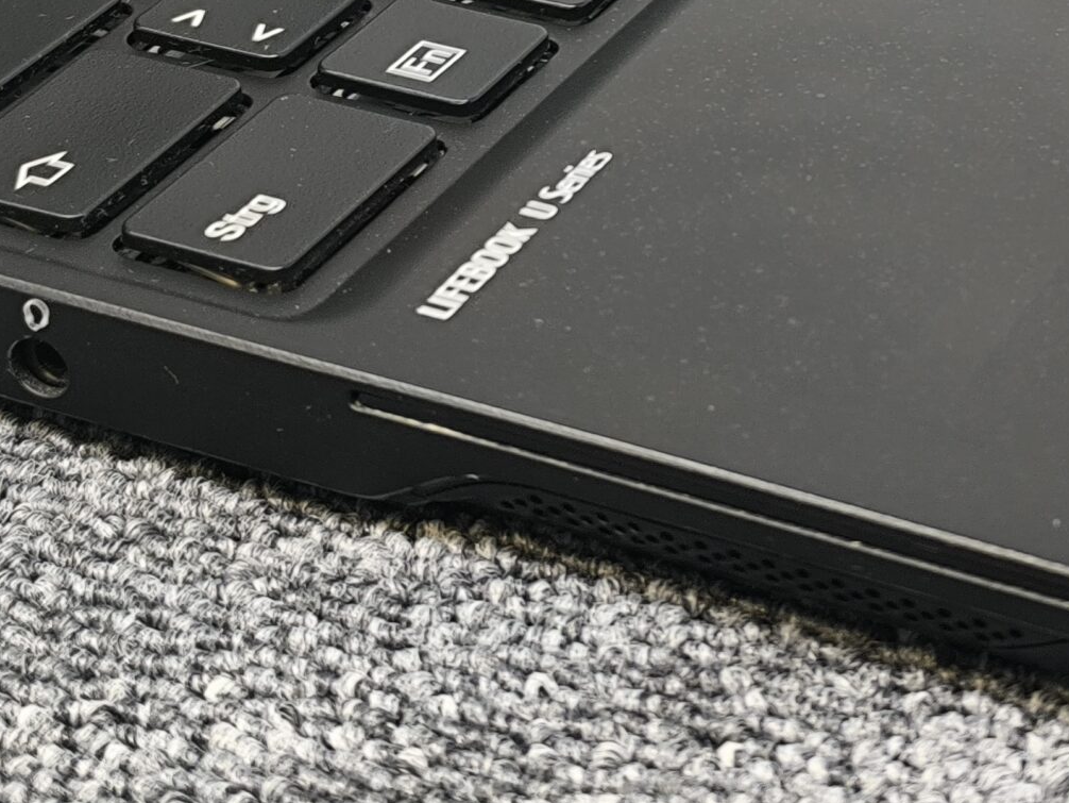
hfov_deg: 16.7
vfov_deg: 12.4
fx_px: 3614
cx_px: 795
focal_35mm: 117
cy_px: -162
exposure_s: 1/100
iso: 250
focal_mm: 6.14
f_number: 1.65
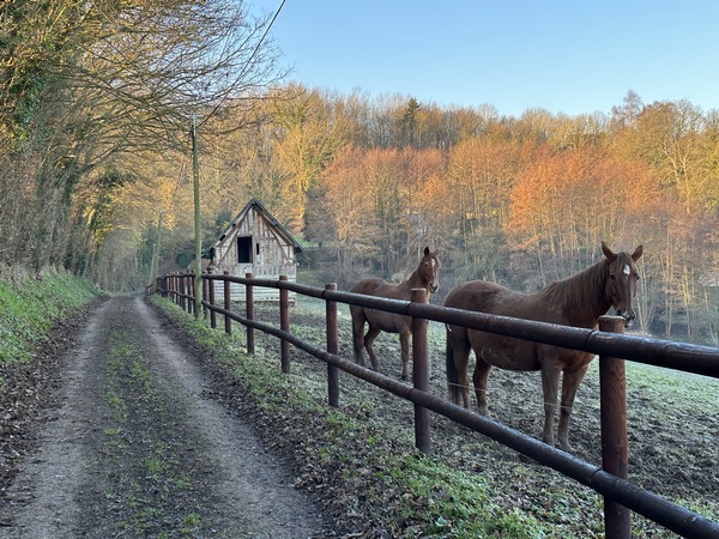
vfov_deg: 30.3
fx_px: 997
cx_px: 360
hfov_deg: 39.7
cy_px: 270
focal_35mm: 48
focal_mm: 6.86
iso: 64
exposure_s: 1/276
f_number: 1.78
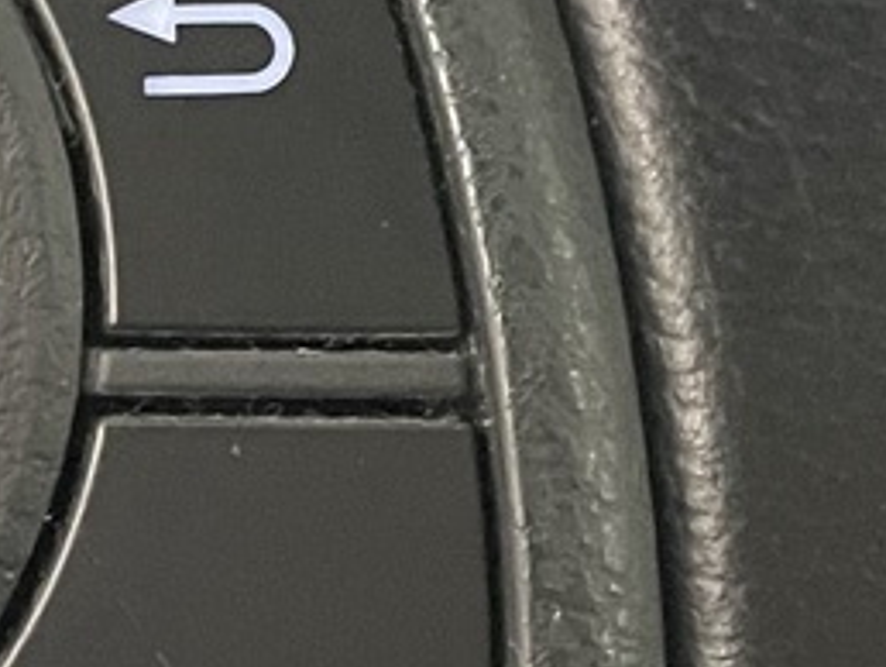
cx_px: -512
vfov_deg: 10.2
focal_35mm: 145
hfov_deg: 12.8
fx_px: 3715
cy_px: 574
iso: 800
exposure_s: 1/25
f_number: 1.6
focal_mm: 4.2
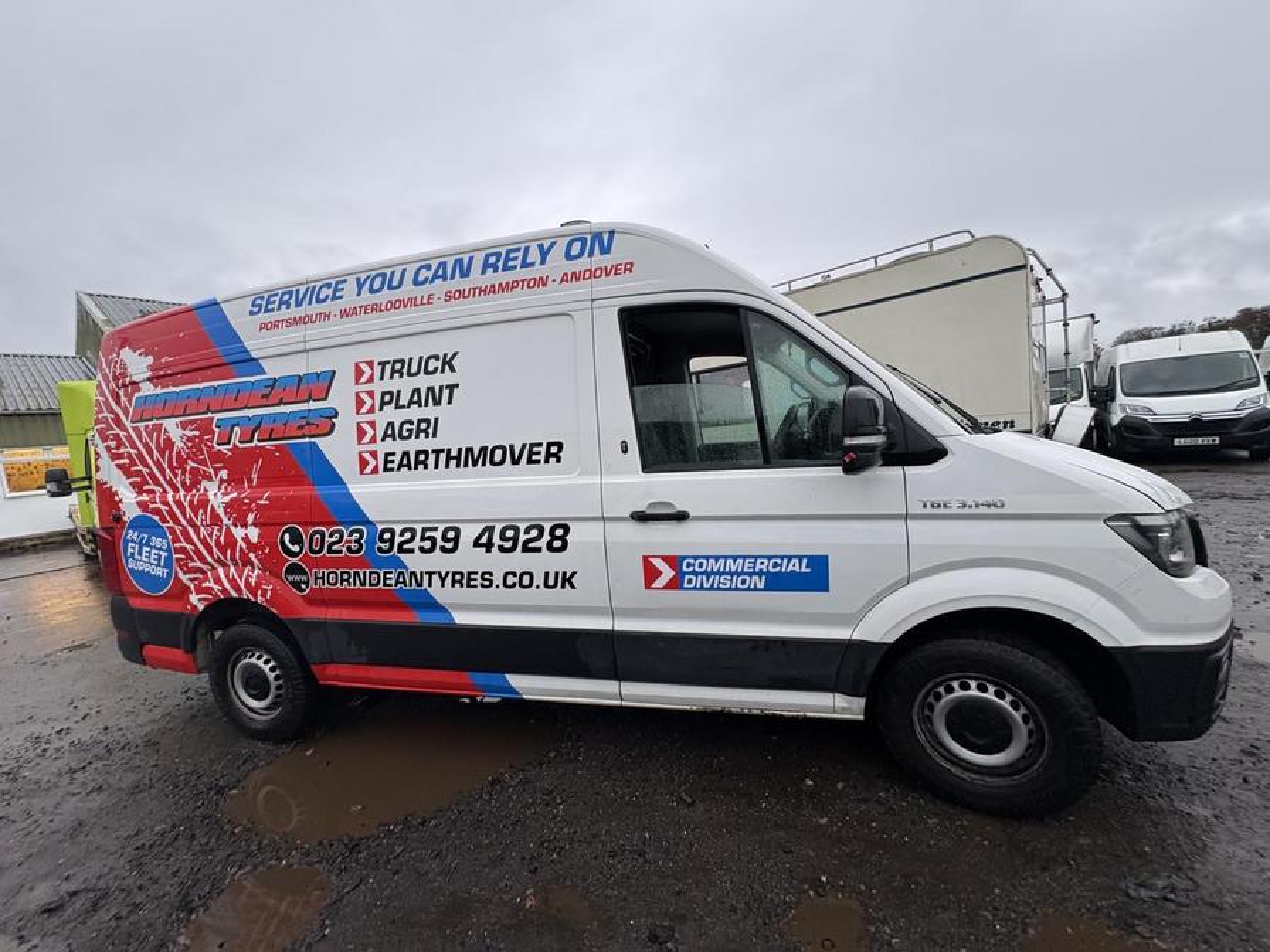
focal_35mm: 14
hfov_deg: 102.1
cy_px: 476
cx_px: 635
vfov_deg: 85.7
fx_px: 514
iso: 160
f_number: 2.2
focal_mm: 2.22
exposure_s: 1/99
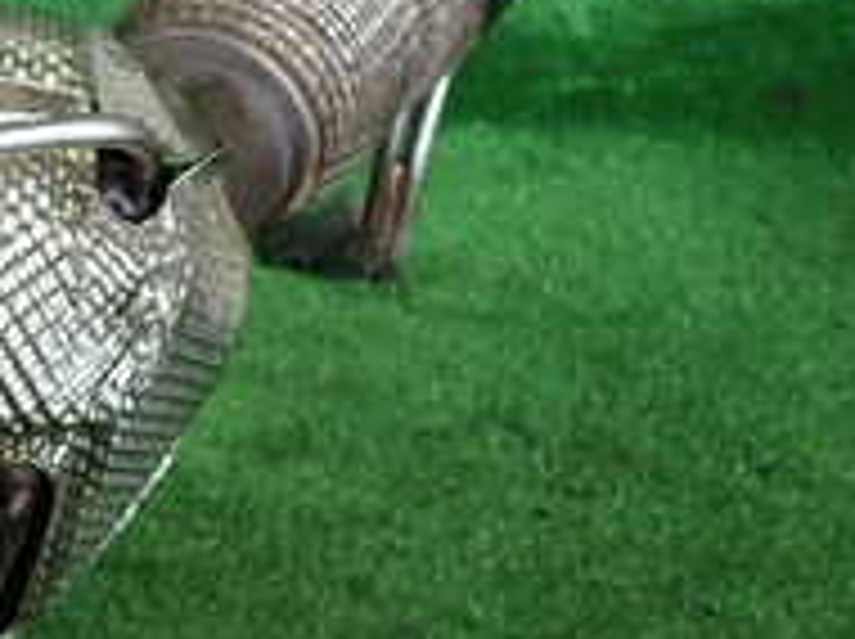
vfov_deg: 18.6
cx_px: -414
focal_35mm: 79
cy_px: 261
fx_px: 1949
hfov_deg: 21.1
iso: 200
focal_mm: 4.5
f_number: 2
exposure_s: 1/50
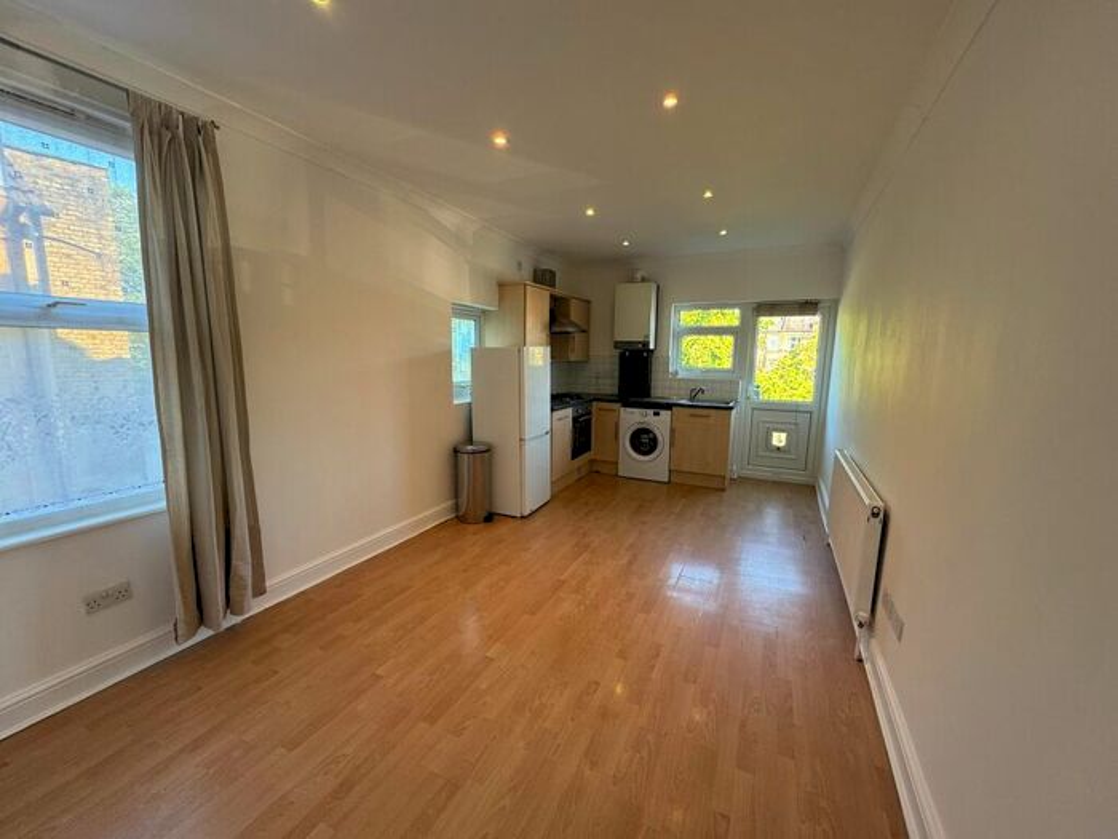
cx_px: 559
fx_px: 452
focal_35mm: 14
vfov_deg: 85.7
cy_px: 420
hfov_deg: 102.1
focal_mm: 2.22
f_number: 2.2
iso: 160
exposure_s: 1/99
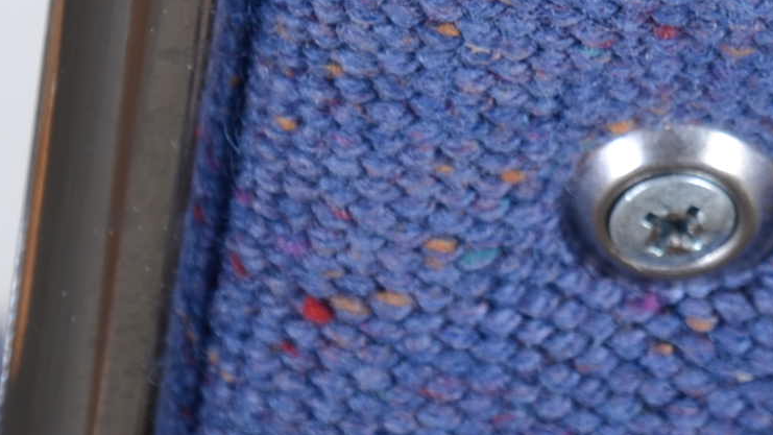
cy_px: -403
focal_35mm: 469
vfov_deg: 2.6
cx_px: 1212
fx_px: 9614
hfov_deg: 4.6
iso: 125
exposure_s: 1/125
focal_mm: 90
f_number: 11
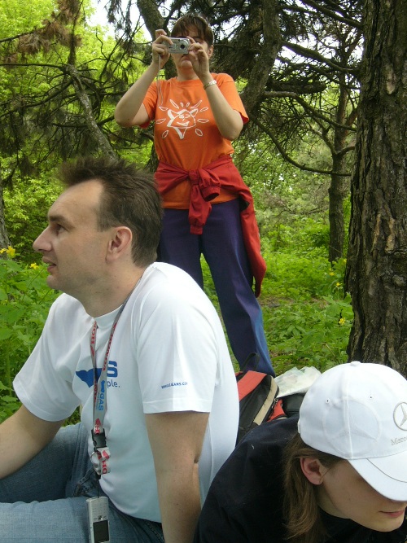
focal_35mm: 60
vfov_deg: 32.2
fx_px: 941
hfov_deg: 24.4
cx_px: 204
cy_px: 272
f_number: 3.7
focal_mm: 10
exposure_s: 1/100
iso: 100
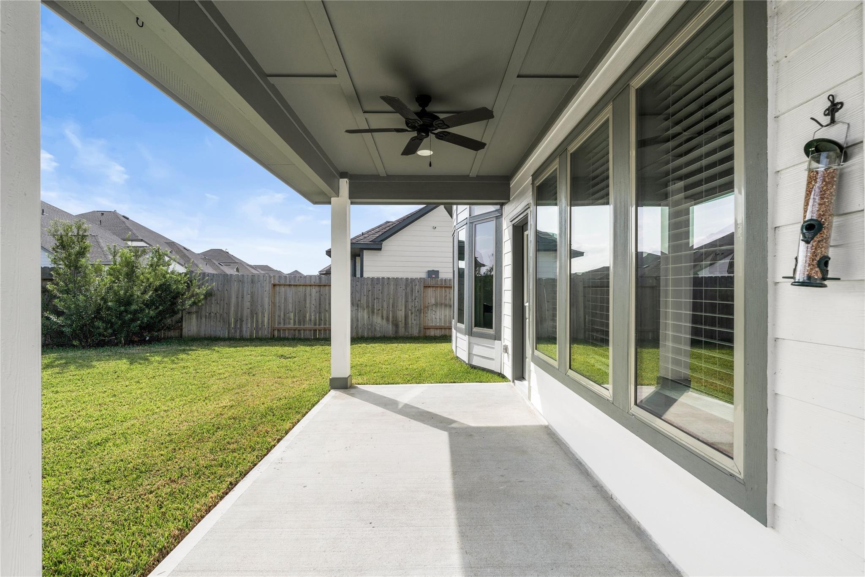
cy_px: 288
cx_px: 432
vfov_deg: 73.7
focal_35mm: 16
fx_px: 384
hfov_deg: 96.7
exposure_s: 1/125
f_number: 9
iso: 200
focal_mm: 16
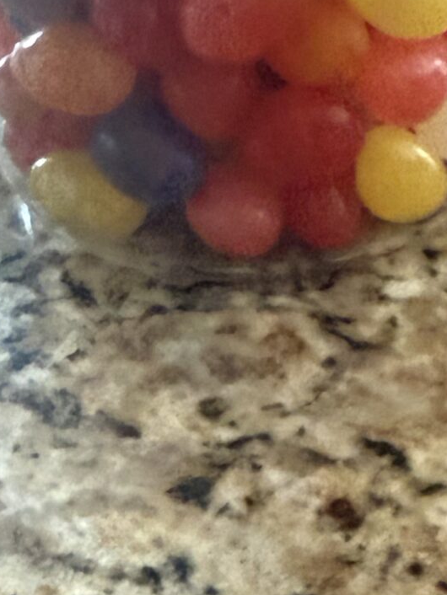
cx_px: 584
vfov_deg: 18.5
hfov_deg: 16.1
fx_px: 1497
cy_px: 1007
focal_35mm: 87
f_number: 2.2
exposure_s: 1/60
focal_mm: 2.22
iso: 640
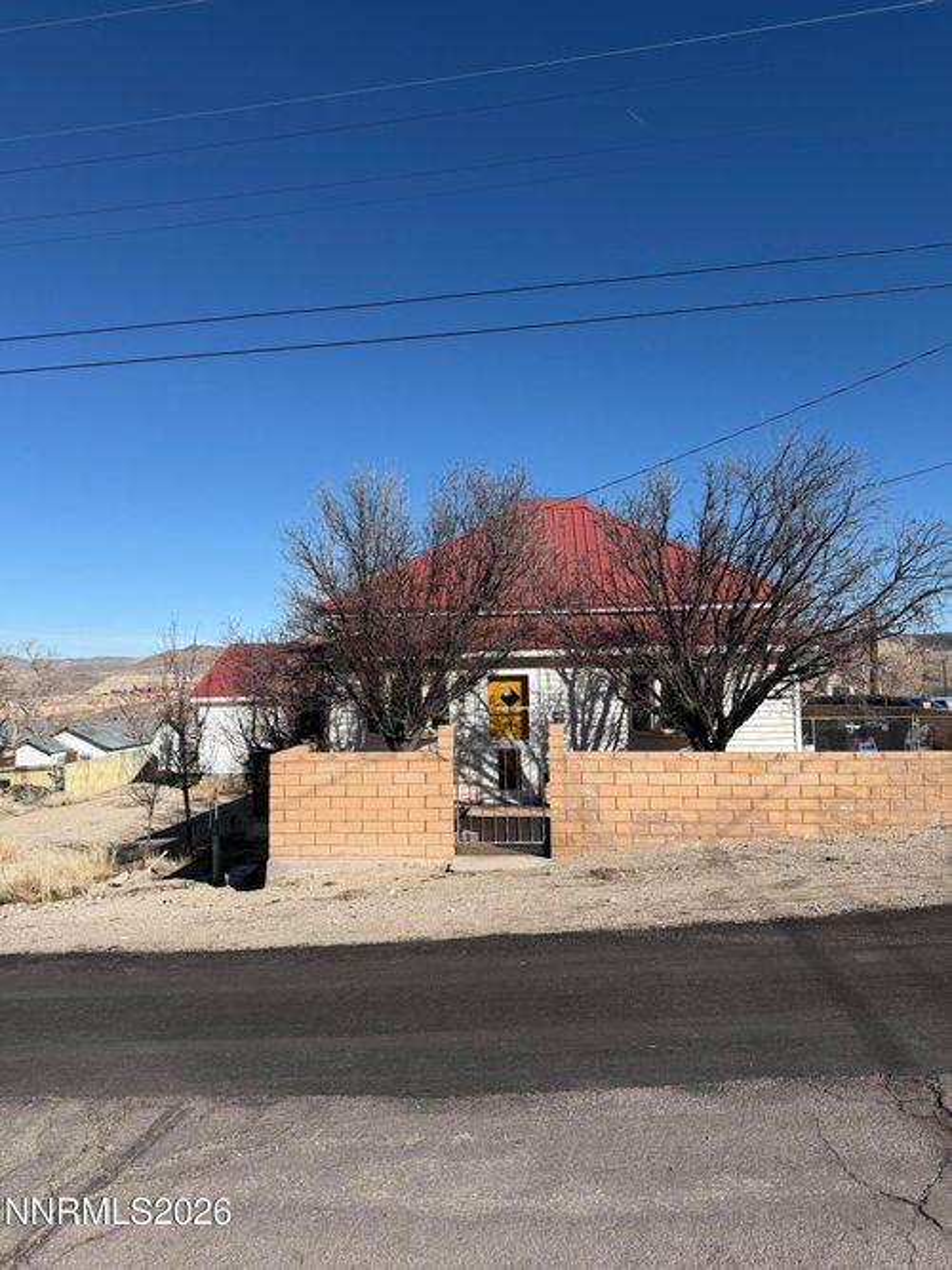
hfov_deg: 56.8
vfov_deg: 71.6
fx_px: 880
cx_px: 476
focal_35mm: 24
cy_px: 635
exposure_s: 1/6711
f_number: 1.78
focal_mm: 6.76
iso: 80
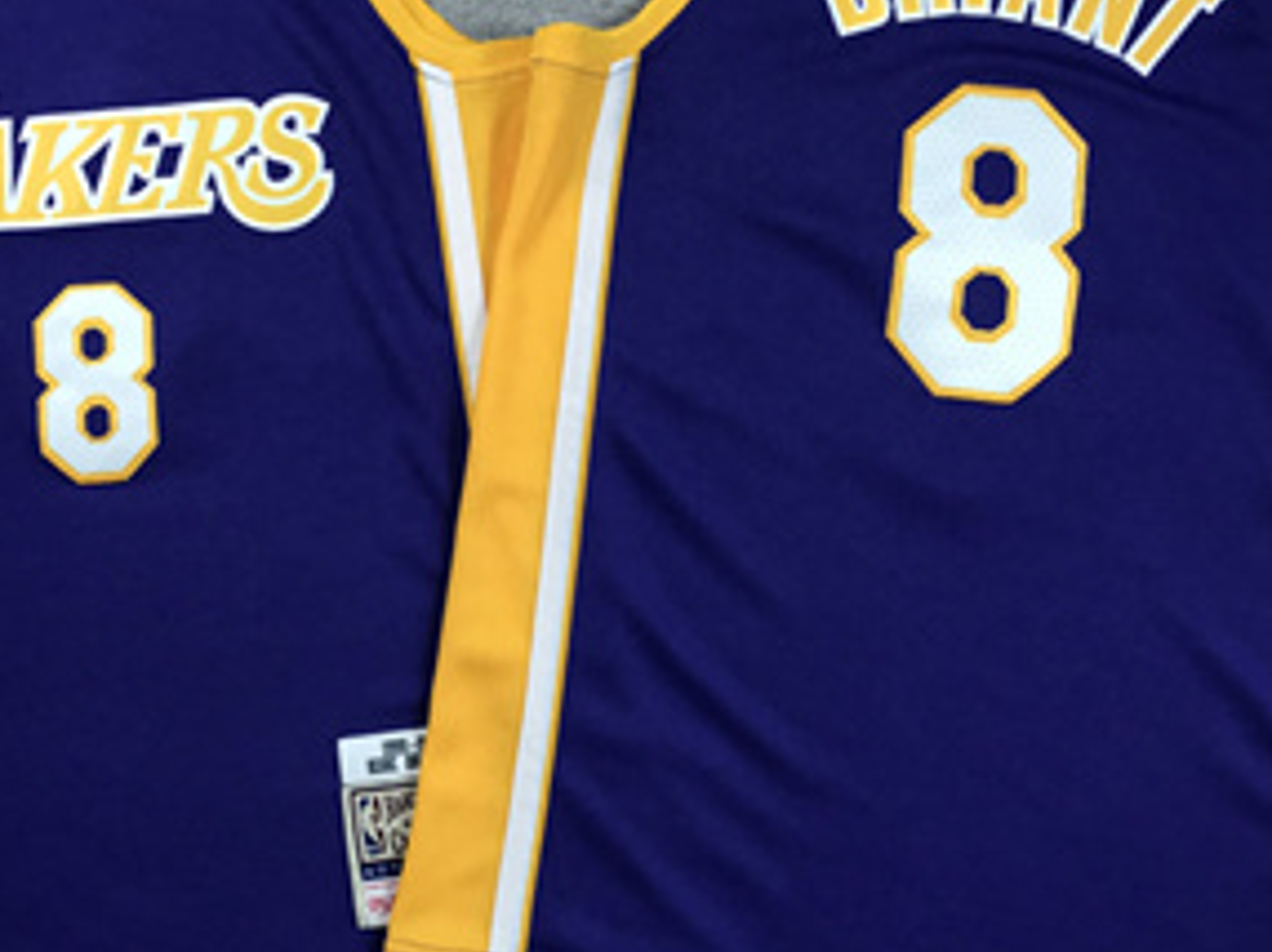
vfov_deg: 29.5
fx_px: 1799
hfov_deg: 38.8
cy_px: 371
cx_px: 503
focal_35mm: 49
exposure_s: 1/100
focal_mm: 3.99
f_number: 1.8
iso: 40
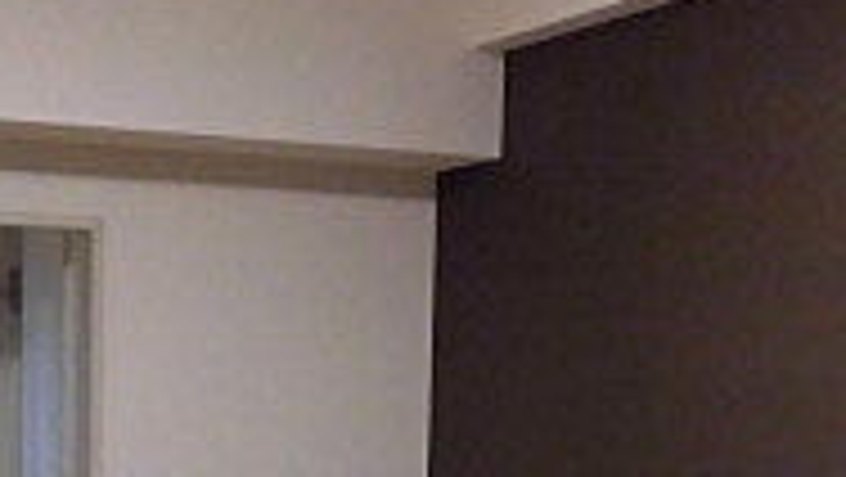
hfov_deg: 23.8
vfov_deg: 12.5
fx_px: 1998
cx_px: 279
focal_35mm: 89
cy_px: 837
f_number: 3.1
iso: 400
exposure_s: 1/30
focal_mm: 4.3
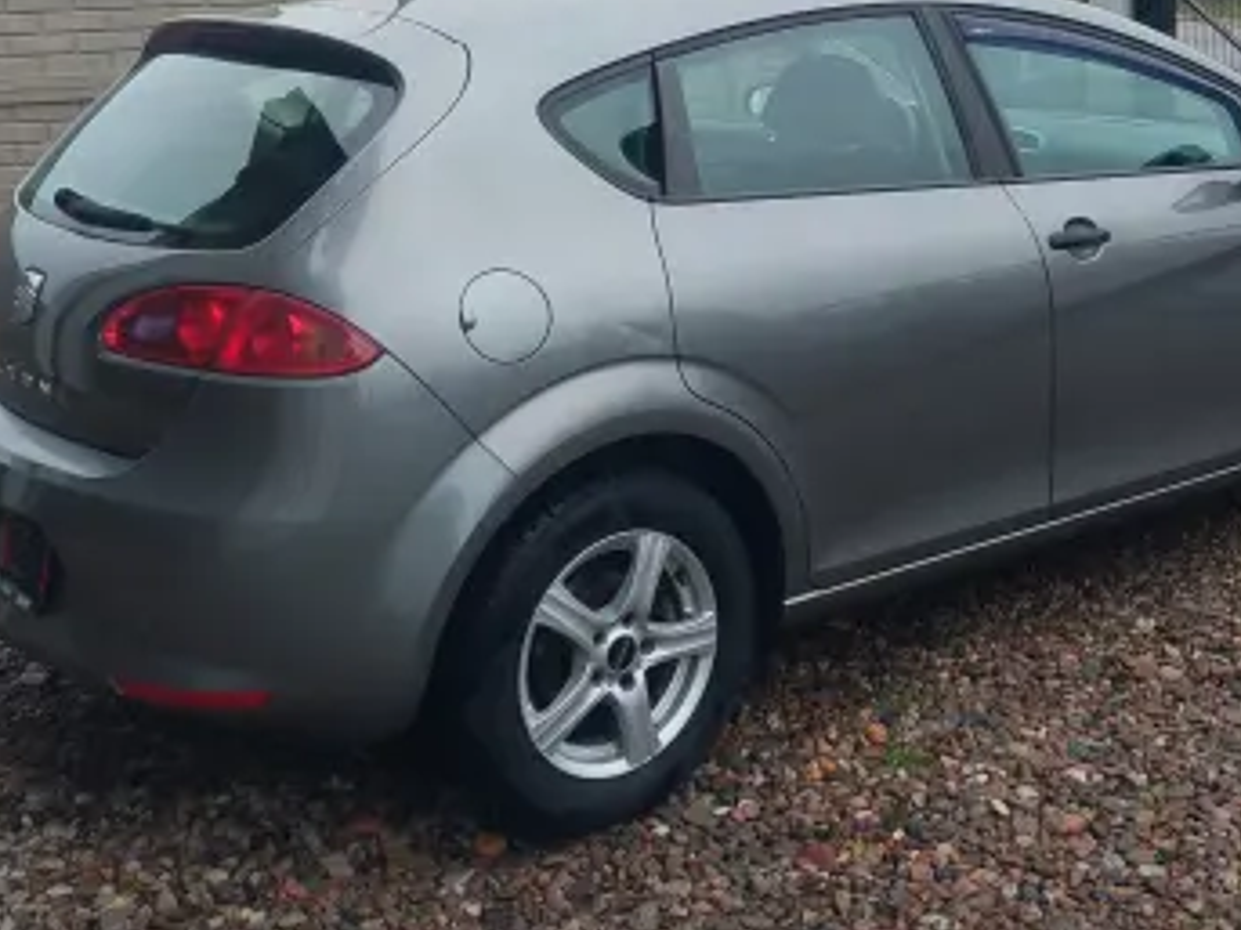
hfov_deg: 34.1
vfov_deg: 25.6
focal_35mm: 56
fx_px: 2007
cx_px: 807
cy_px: 185
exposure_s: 1/100
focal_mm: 4.6
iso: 40
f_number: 1.8
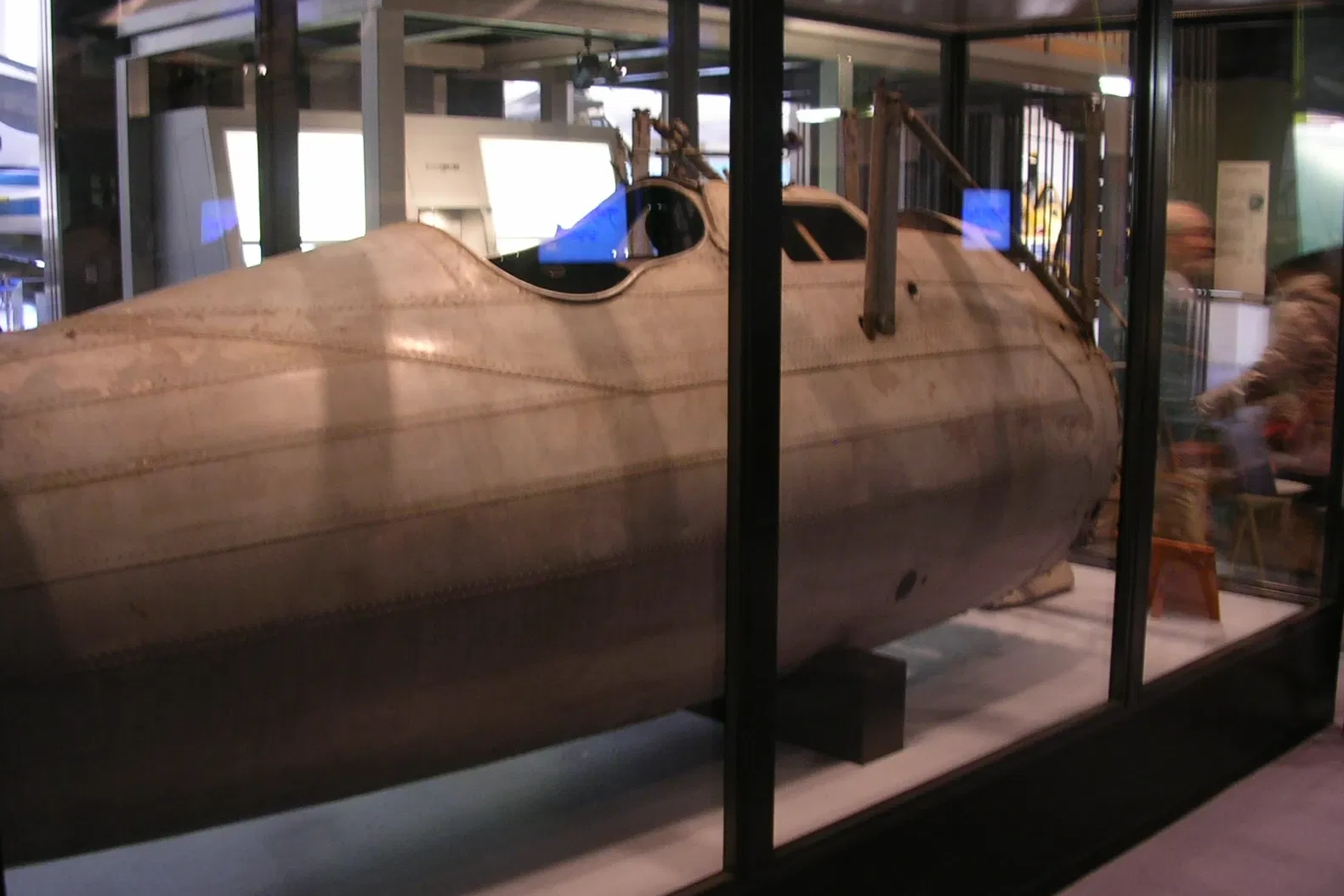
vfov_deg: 33.4
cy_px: 423
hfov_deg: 48.5
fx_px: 1493
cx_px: 673
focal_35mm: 40
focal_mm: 5.8
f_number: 2.8
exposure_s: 1/4.6
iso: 50
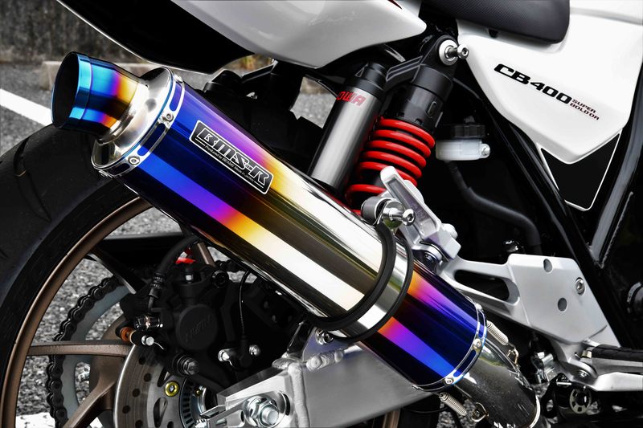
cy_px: 214
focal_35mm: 70
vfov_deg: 19.4
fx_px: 1250
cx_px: 322
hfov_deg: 28.8
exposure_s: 1/200
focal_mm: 70
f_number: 22
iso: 3200
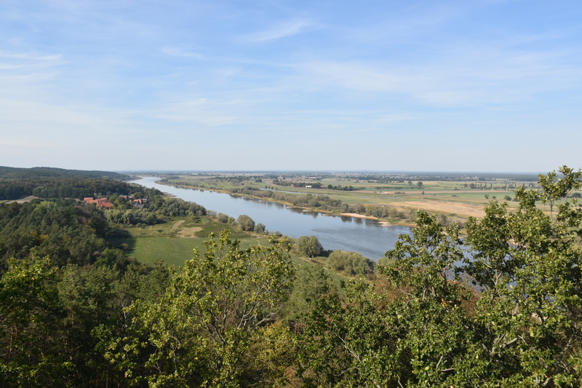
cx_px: 291
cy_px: 194
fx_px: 436
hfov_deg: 67.4
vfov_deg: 47.9
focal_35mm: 27
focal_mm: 18
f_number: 9
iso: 200
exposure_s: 1/320
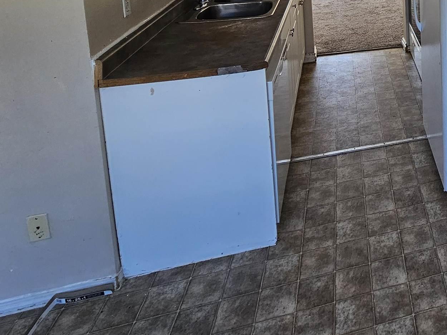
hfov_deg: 45.5
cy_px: -67
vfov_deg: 35.0
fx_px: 413
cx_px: 470
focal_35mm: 32
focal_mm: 2.2
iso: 125
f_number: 2.2
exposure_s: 1/207
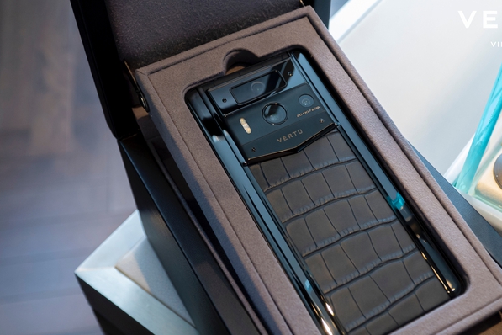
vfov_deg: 30.4
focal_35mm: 44
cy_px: 202
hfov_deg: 44.5
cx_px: 274
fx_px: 614
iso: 1600
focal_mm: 24
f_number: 4
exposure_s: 1/200
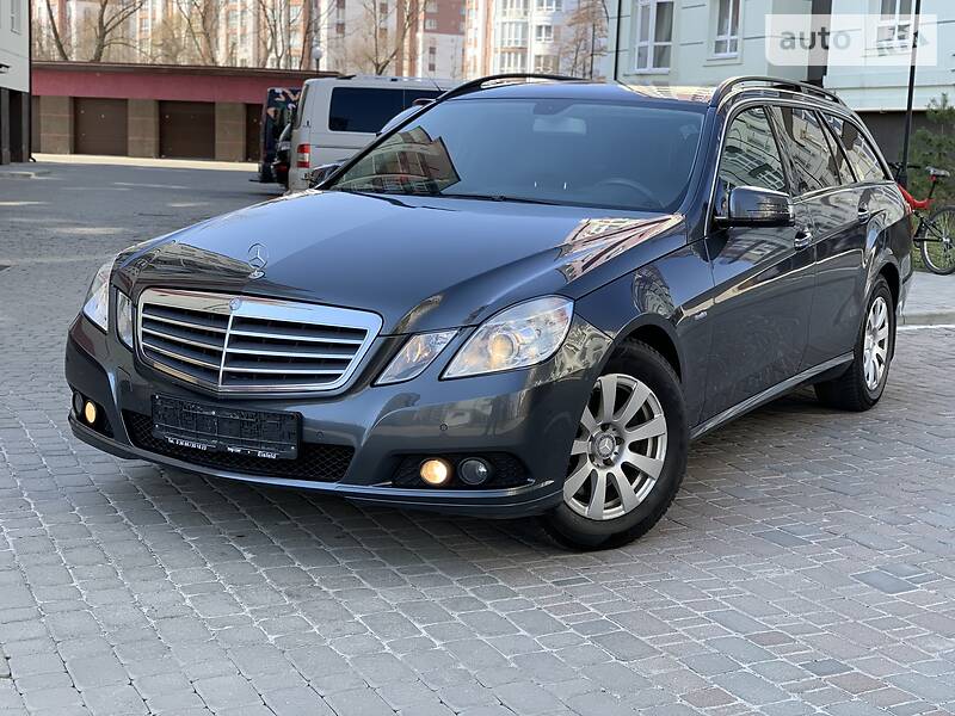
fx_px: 1435
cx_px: 478
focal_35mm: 52
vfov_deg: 28.0
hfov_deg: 36.8
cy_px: 358
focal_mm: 6
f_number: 2.4
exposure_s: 1/160
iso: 16
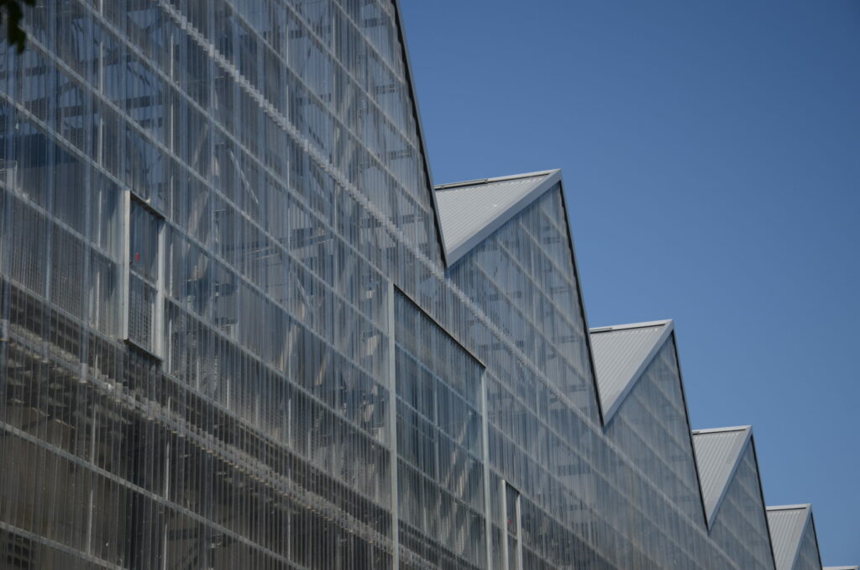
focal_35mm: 93
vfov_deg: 14.6
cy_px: 285
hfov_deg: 22.0
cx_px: 430
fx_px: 2217
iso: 100
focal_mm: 62
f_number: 6.3
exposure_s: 1/800
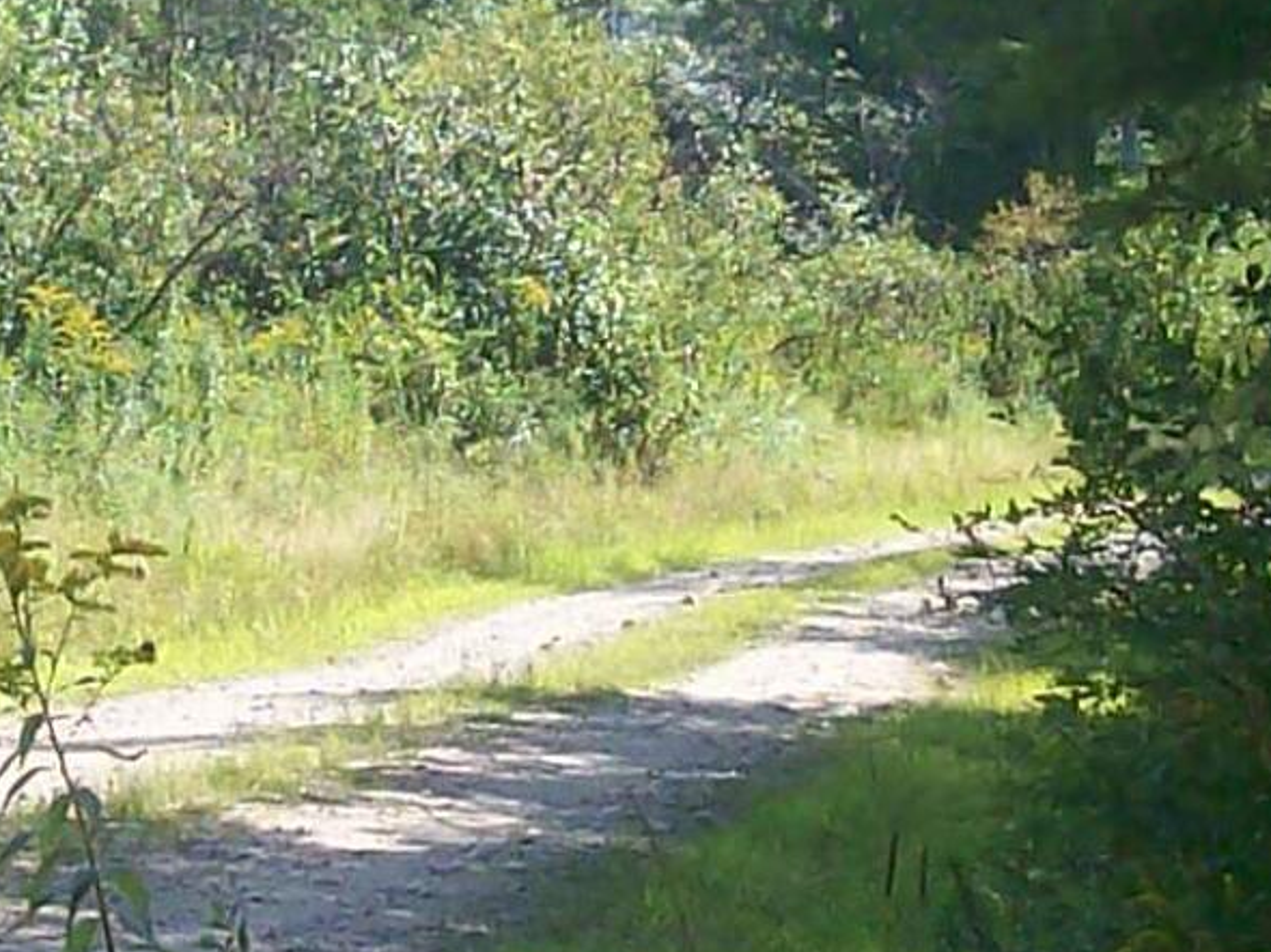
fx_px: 6717
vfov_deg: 8.1
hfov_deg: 10.8
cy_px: 361
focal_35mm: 183
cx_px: 226
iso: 80
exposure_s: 1/641
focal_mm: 6
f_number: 2.7
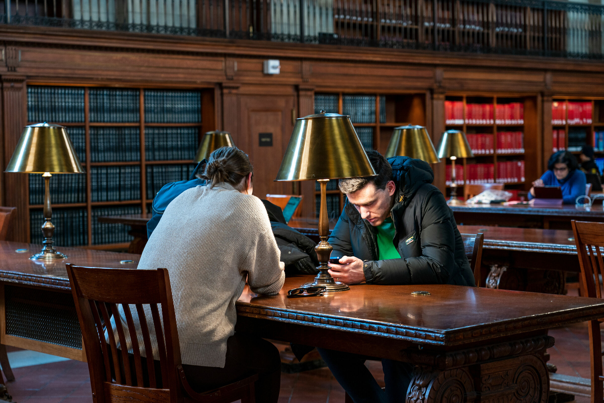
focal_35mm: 70
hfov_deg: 28.8
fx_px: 1174
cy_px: 202
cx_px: 302
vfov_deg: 19.5
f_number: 4
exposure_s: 1/40
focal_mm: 70
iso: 400
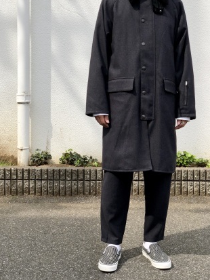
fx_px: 509
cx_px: 92
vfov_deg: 30.7
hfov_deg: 23.3
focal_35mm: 63
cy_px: 134
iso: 16
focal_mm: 6
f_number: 2.4
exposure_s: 1/685
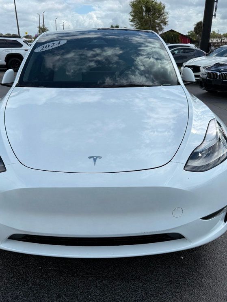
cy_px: 149
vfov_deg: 55.3
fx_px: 288
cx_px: 104
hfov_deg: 42.9
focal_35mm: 33
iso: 80
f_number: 1.78
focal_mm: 6.76
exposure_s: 1/8130
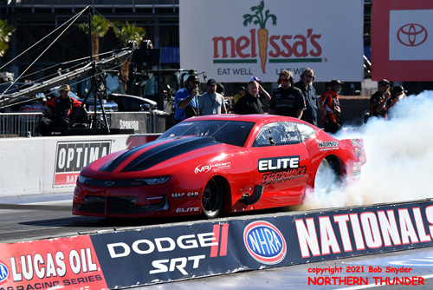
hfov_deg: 10.5
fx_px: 2347
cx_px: 216
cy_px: 145
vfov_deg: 7.1
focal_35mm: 195
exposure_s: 1/1250
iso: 160
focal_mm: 130
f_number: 5.6
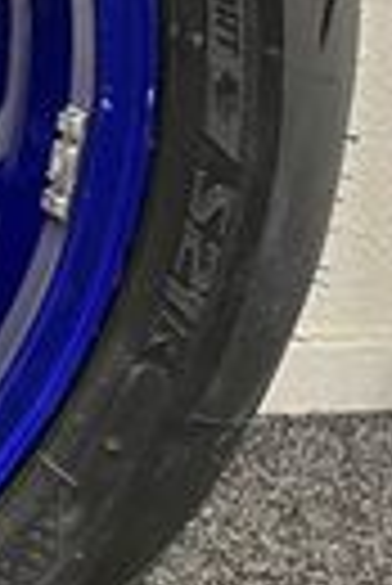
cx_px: -608
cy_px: -18
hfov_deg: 9.1
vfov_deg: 15.1
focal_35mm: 133
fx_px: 2166
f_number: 1.6
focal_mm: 5.1
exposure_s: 1/50
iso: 250
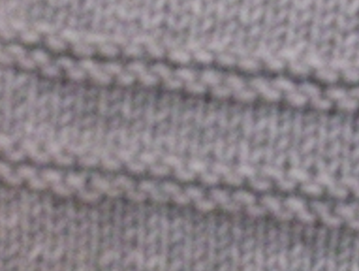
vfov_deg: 18.4
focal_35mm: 80
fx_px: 831
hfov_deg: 24.3
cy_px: 198
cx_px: 214
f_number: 2.8
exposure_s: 1/8
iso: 1000
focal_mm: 5.7
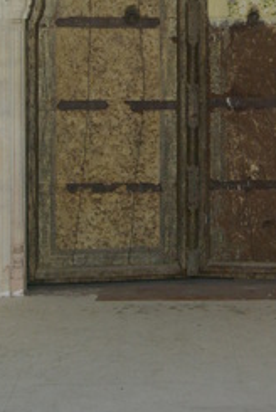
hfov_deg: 15.0
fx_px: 1043
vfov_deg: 21.7
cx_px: 194
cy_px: 13
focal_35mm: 91
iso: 800
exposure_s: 1/125
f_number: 6.7
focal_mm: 31
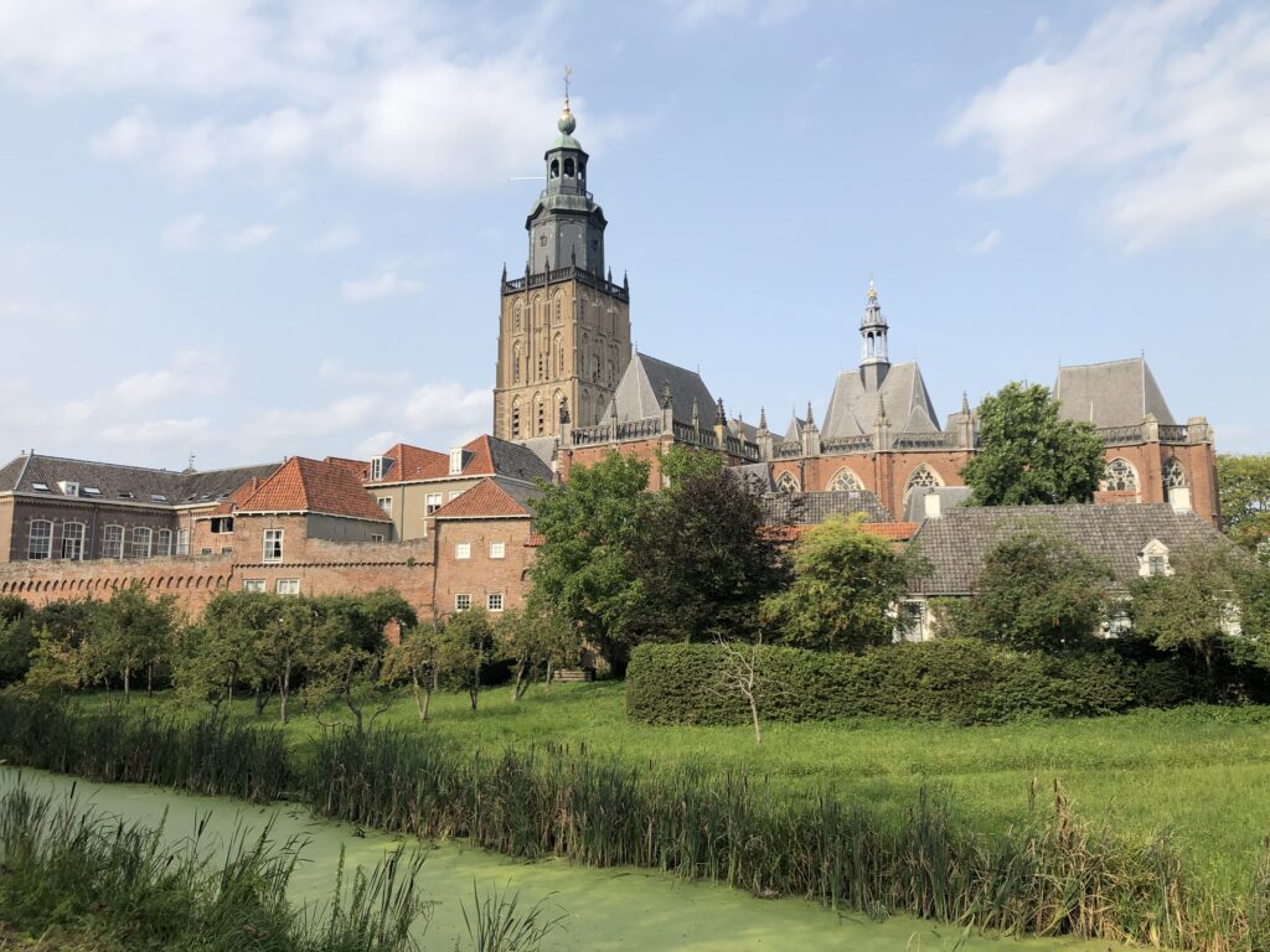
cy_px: 476
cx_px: 635
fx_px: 1027
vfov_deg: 49.7
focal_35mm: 28
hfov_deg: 63.4
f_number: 1.8
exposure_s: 1/2000
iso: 20
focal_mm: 3.99
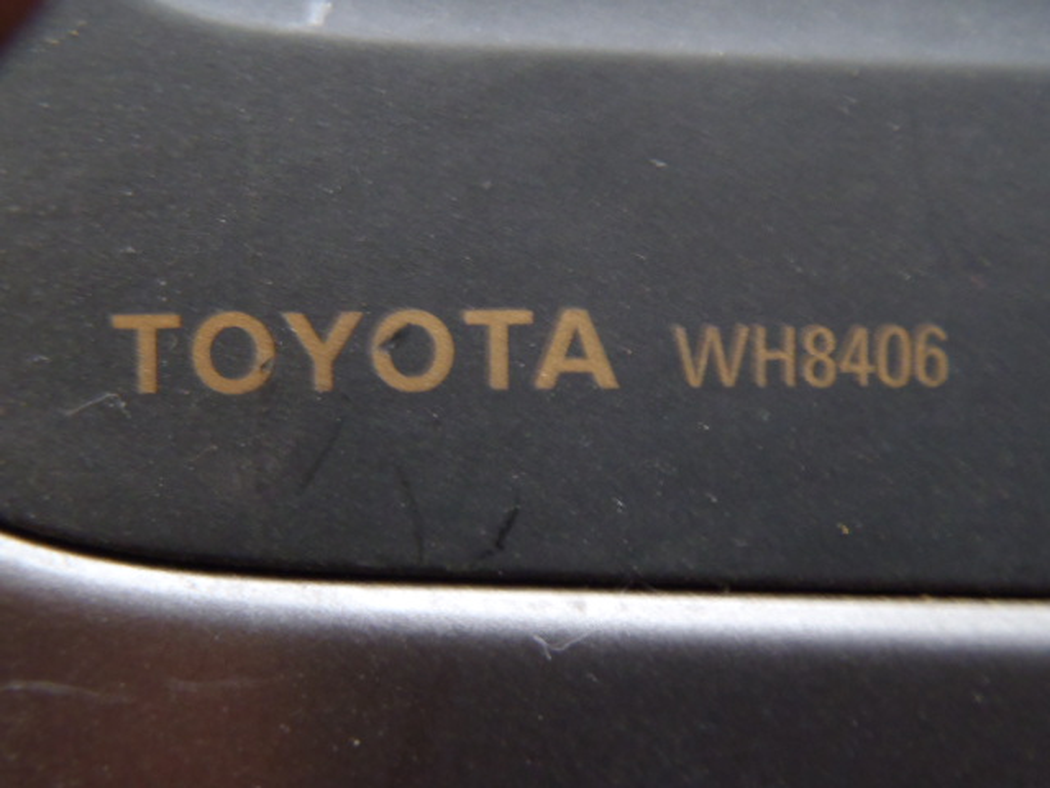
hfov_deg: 50.1
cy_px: 394
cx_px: 525
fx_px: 1122
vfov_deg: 38.7
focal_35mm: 37
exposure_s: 1/4
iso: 320
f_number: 4.7
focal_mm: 6.64
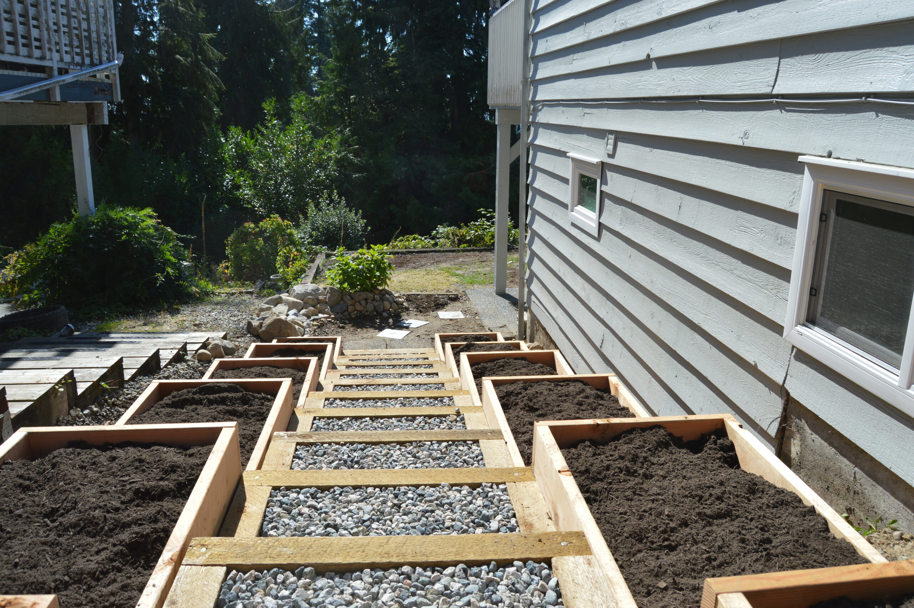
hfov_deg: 67.4
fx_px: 685
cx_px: 457
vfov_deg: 47.8
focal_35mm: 27
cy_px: 304
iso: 100
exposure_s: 1/250
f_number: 8
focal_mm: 18
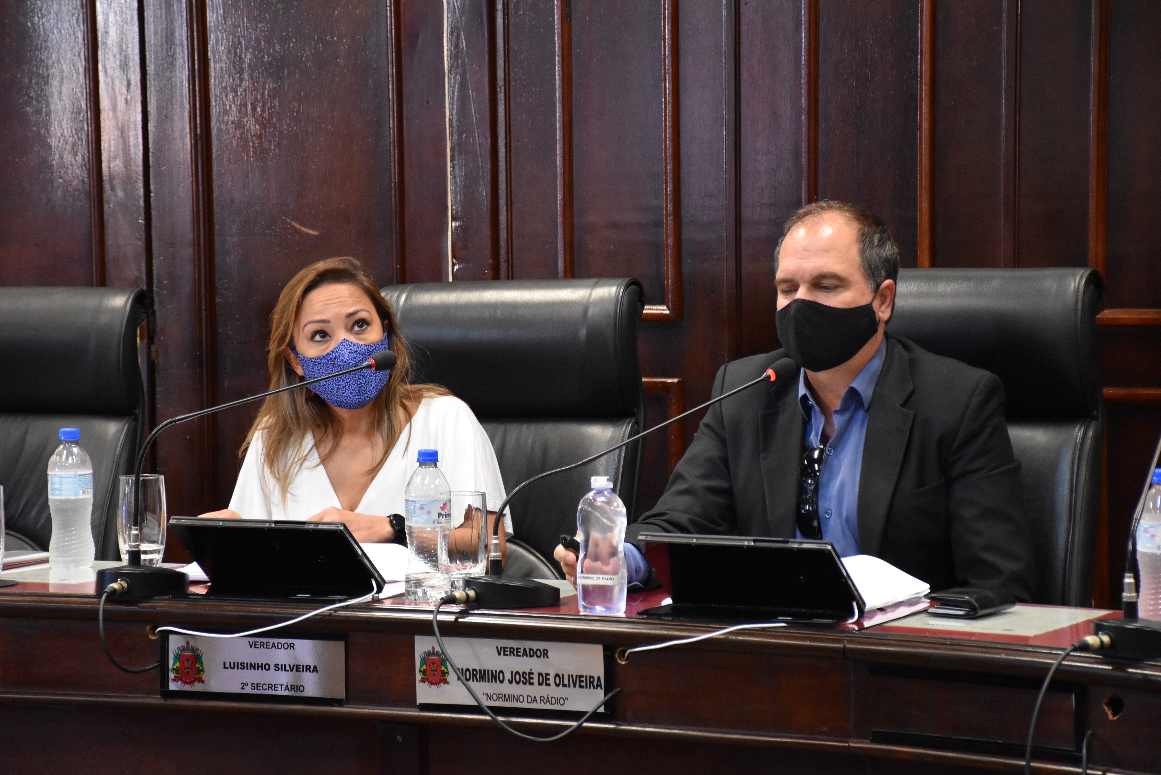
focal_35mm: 112
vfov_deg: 12.2
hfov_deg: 18.2
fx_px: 3629
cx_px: 580
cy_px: 388
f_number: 5
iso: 3200
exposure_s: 1/60
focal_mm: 75
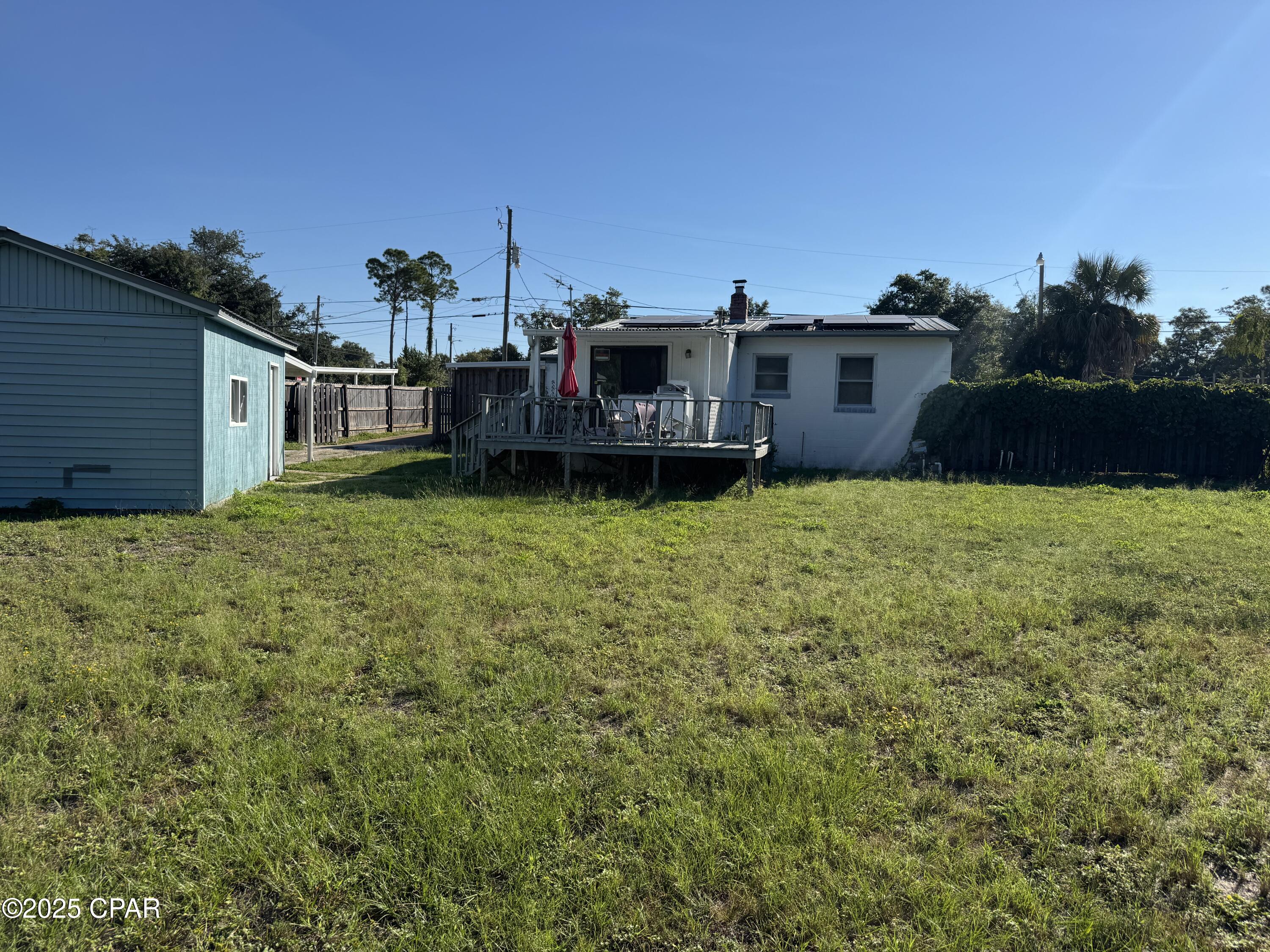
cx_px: 635
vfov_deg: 56.8
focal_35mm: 24
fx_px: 881
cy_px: 476
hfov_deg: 71.6
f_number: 1.78
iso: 80
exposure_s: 1/5814
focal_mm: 6.76
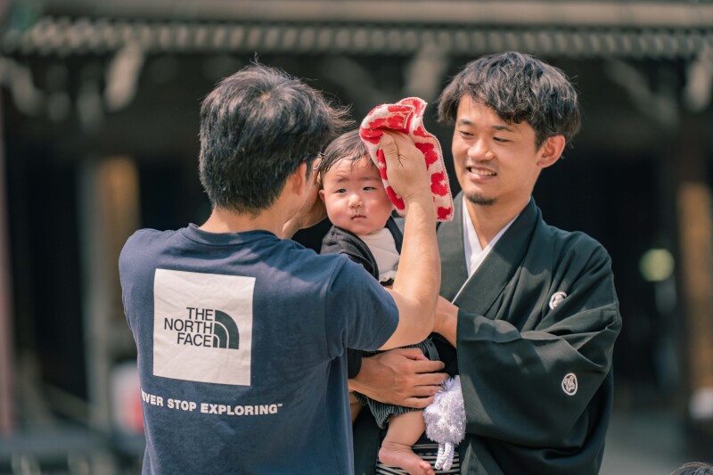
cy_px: 238
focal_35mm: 200
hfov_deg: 10.3
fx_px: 3960
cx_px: 356
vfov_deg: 6.9
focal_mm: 200
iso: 160
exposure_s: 1/1600
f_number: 2.8
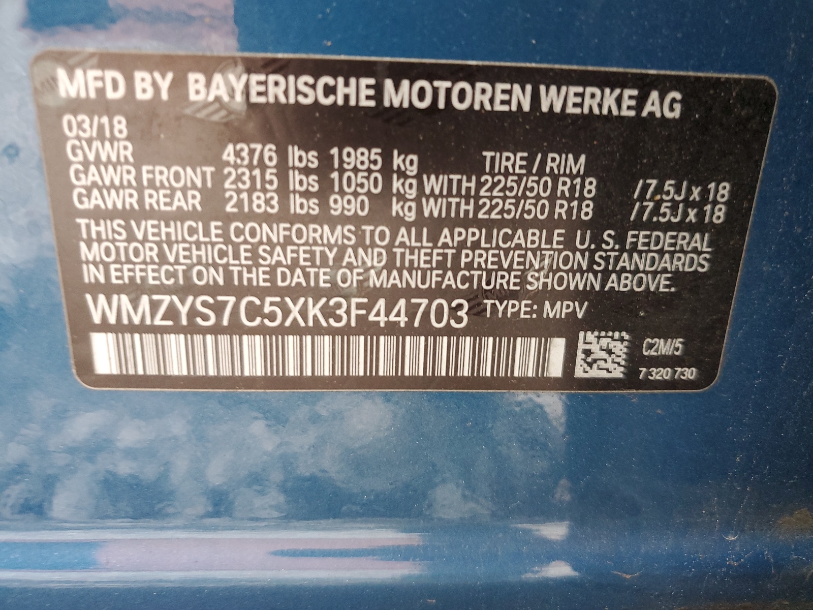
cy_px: 305
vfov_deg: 53.1
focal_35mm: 26
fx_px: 611
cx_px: 406
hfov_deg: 67.3
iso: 185
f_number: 1.5
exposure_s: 1/60.2
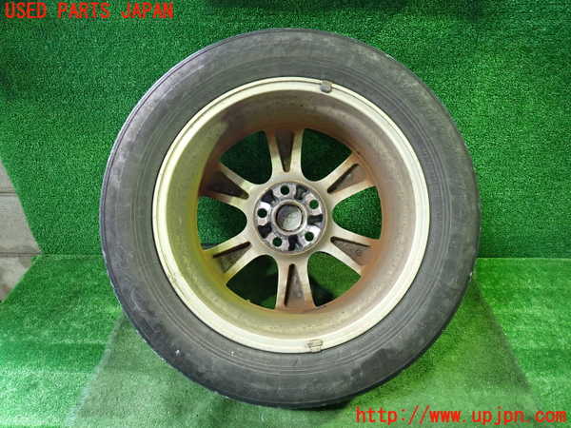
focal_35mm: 25
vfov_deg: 54.9
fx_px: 412
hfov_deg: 69.4
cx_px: 286
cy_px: 214
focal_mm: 4.5
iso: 400
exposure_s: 1/30
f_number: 2
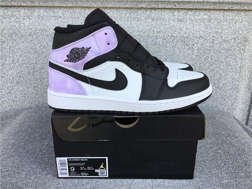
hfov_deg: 58.4
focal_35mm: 31
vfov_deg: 45.4
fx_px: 226
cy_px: 94
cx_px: 126
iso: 25
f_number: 2.4
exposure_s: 1/208
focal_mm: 3.3
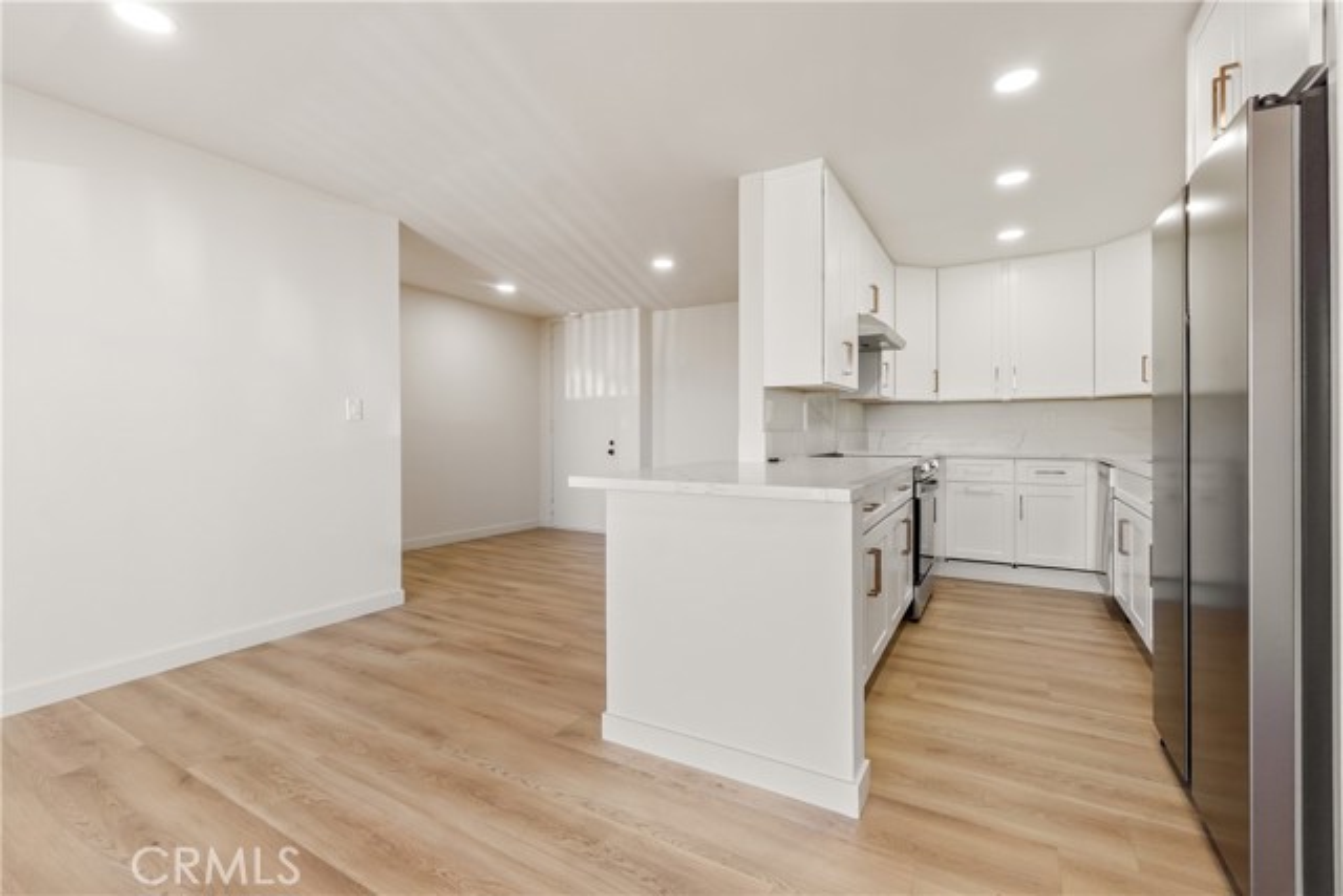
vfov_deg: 77.4
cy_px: 448
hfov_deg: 100.4
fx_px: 560
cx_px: 672
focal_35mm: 15
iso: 400
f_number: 8
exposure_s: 1/40
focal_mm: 10
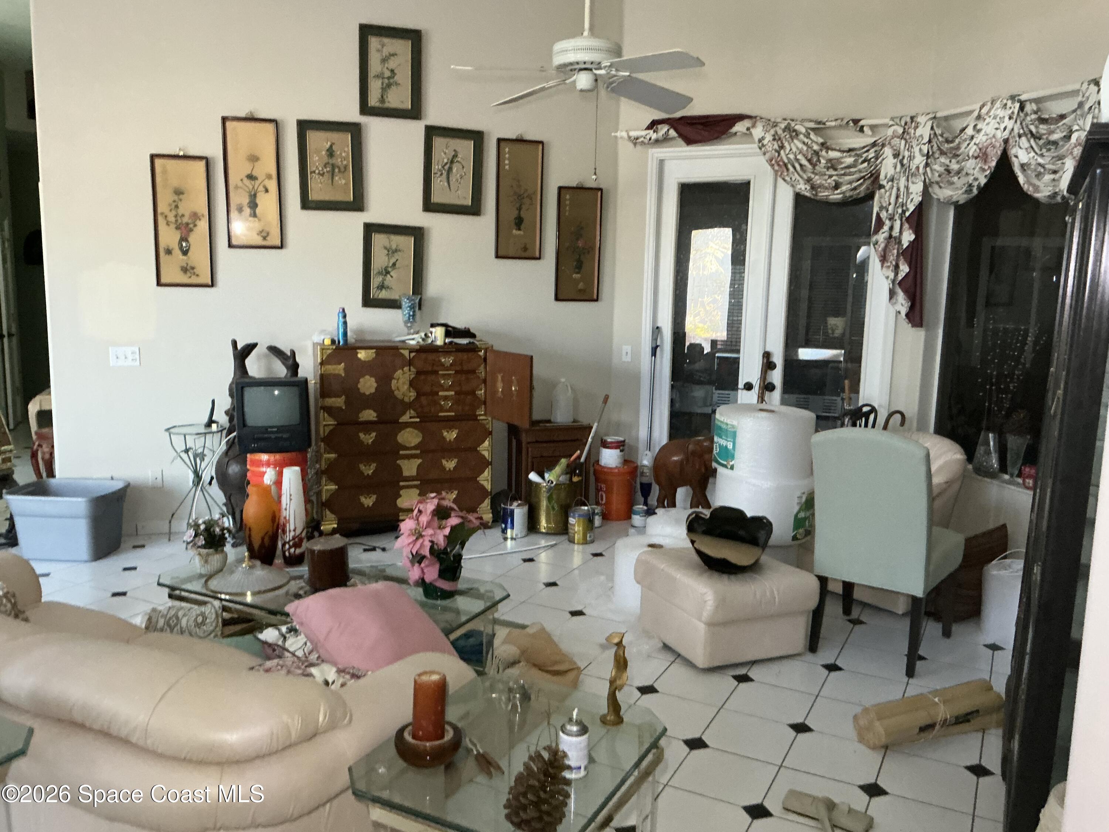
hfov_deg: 63.4
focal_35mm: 28
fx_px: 897
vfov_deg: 49.7
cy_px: 416
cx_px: 554
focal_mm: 3
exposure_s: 1/30
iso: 320
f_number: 1.8
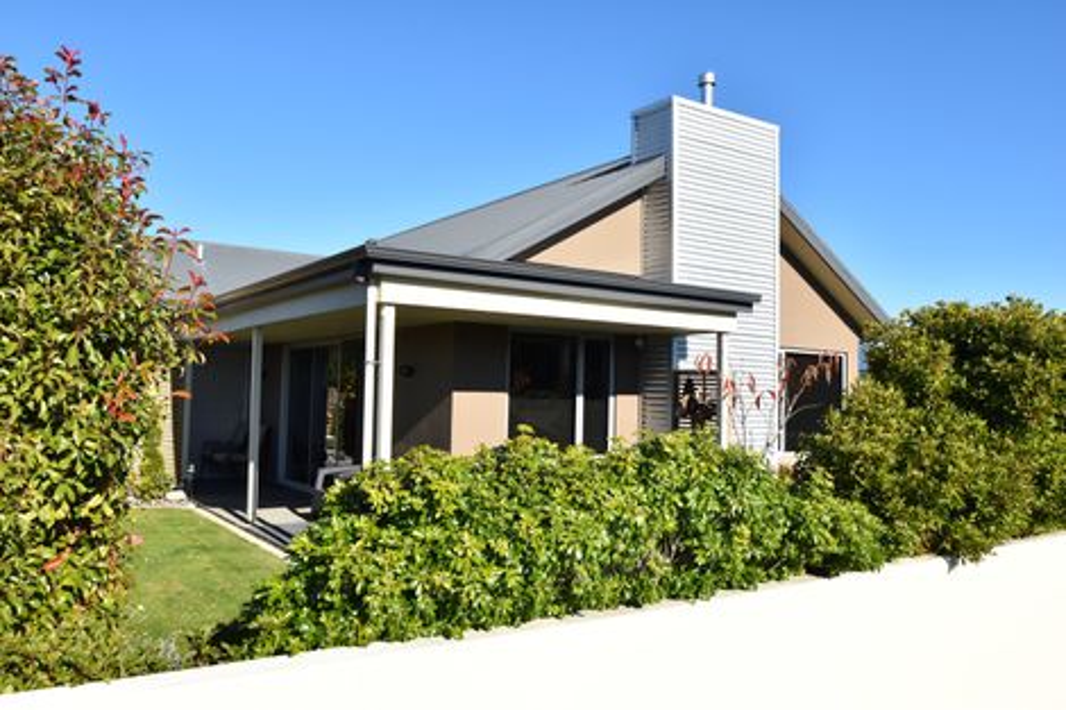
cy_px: 355
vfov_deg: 45.6
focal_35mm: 28
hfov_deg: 64.6
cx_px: 533
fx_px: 844
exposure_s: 1/400
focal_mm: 19
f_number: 10
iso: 200
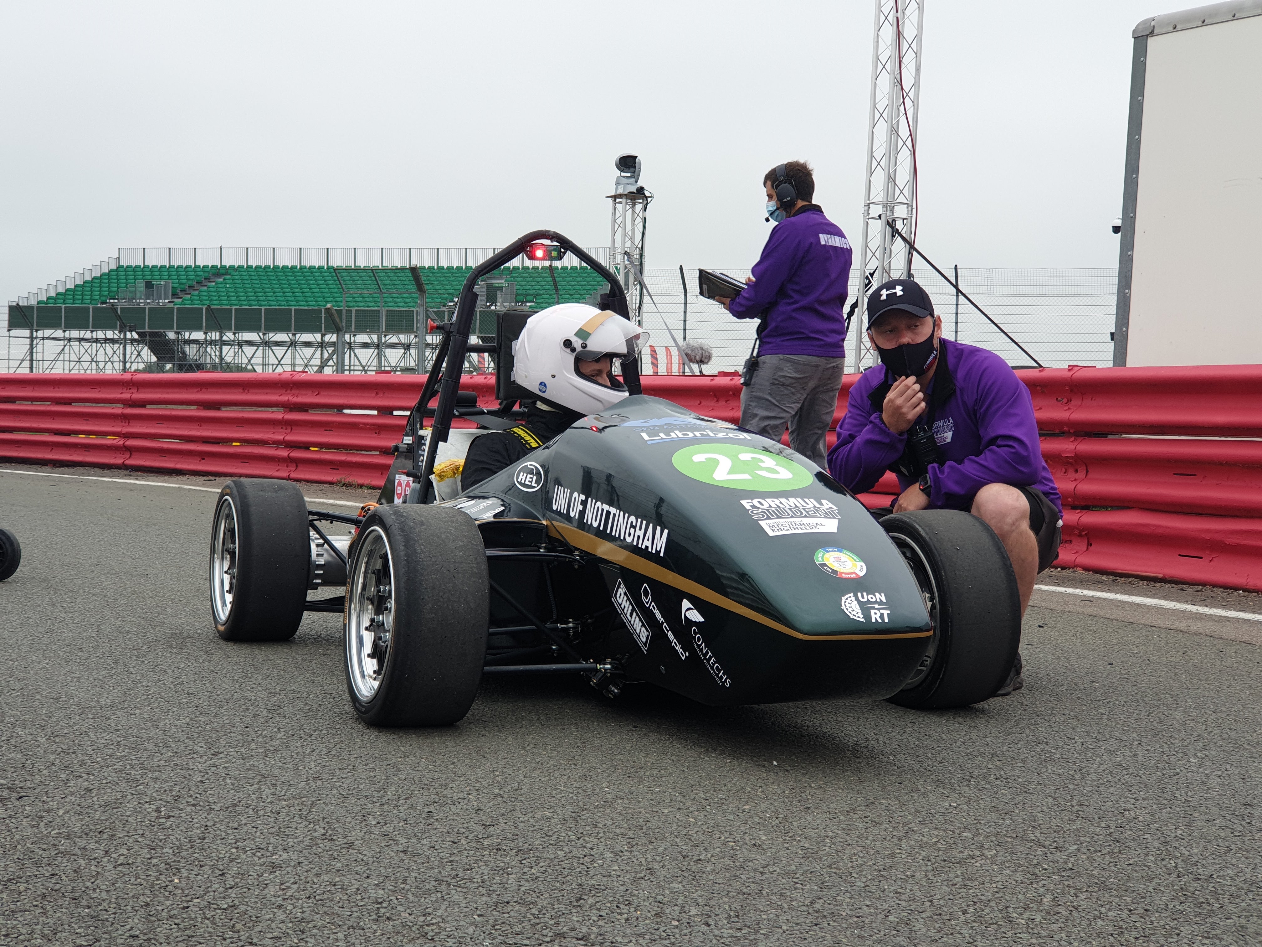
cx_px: 631
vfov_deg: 28.0
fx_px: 1896
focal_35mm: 52
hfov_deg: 36.8
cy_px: 474
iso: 100
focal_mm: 6
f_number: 2.4
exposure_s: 1/134
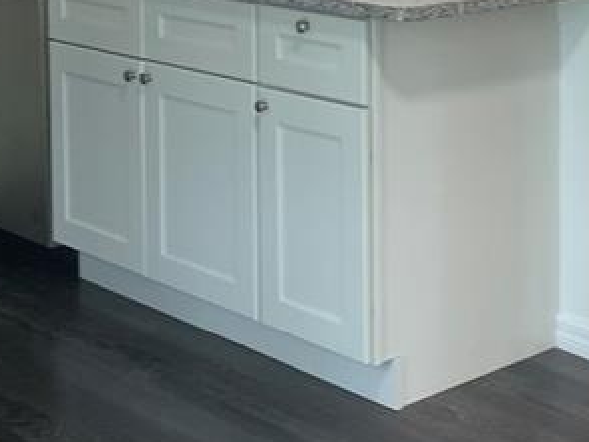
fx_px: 1531
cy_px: -106
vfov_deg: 15.7
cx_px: 448
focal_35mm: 90
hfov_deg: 21.6
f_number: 1.6
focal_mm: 5.1
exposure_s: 1/120
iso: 100
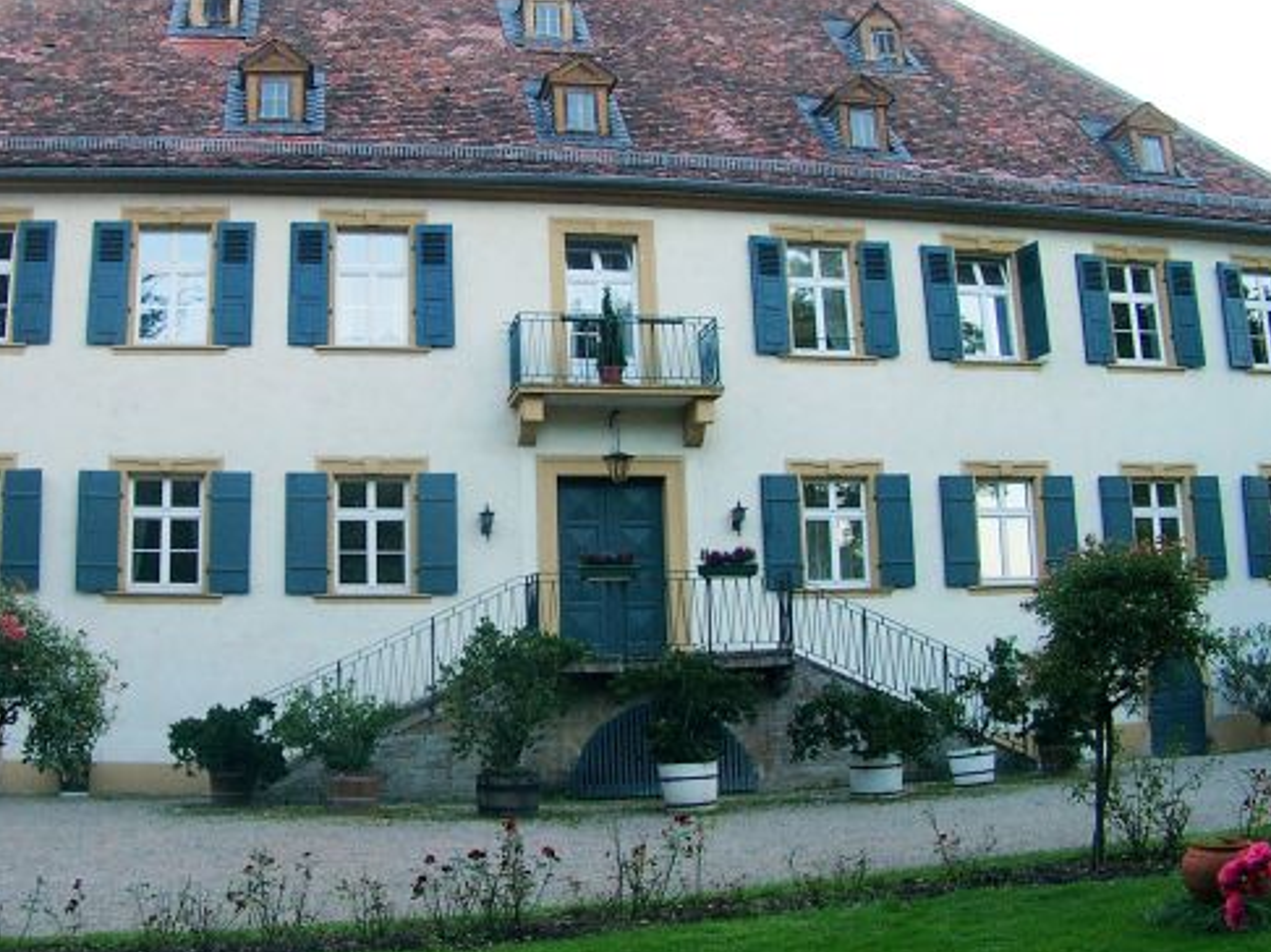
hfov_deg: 34.1
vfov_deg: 26.0
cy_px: 377
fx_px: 2055
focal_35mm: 56
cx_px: 452
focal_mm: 7.13
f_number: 2.8
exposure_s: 1/115
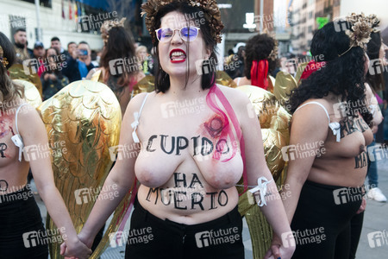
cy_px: 130
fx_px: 501
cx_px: 194
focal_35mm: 46
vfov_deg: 28.9
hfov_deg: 42.3
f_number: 4
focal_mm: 31
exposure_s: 1/250
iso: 800
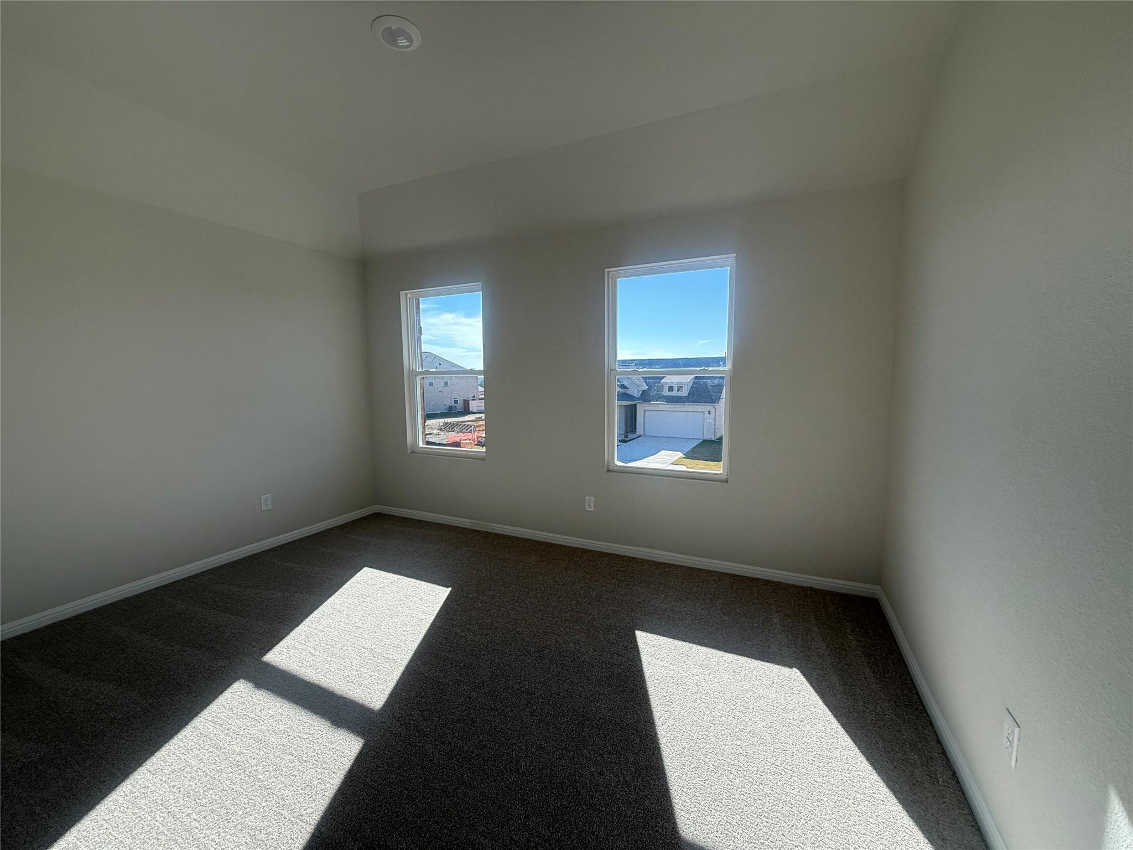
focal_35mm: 14
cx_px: 566
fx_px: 458
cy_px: 425
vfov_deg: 85.7
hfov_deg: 102.1
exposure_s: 1/472
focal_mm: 2.22
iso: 50
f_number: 2.2
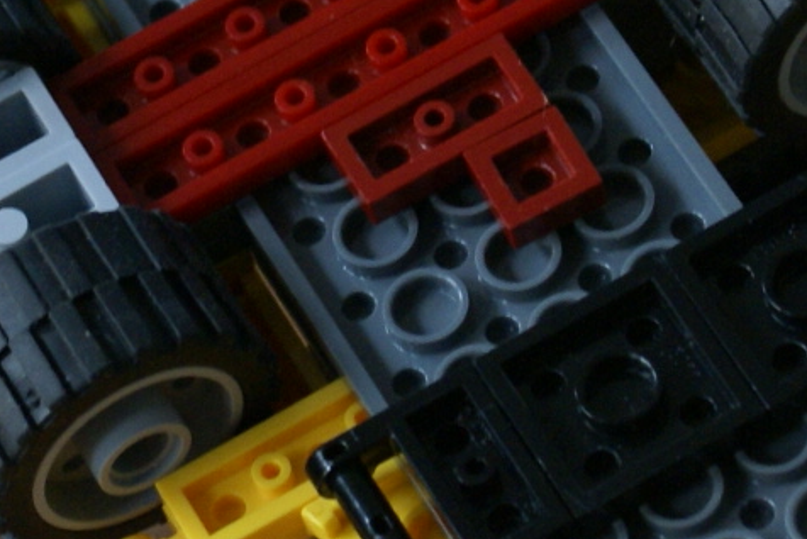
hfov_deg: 7.6
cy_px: 76
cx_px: 380
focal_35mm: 272
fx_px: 6101
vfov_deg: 5.1
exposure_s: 1/40
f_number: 5.6
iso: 400
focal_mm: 45
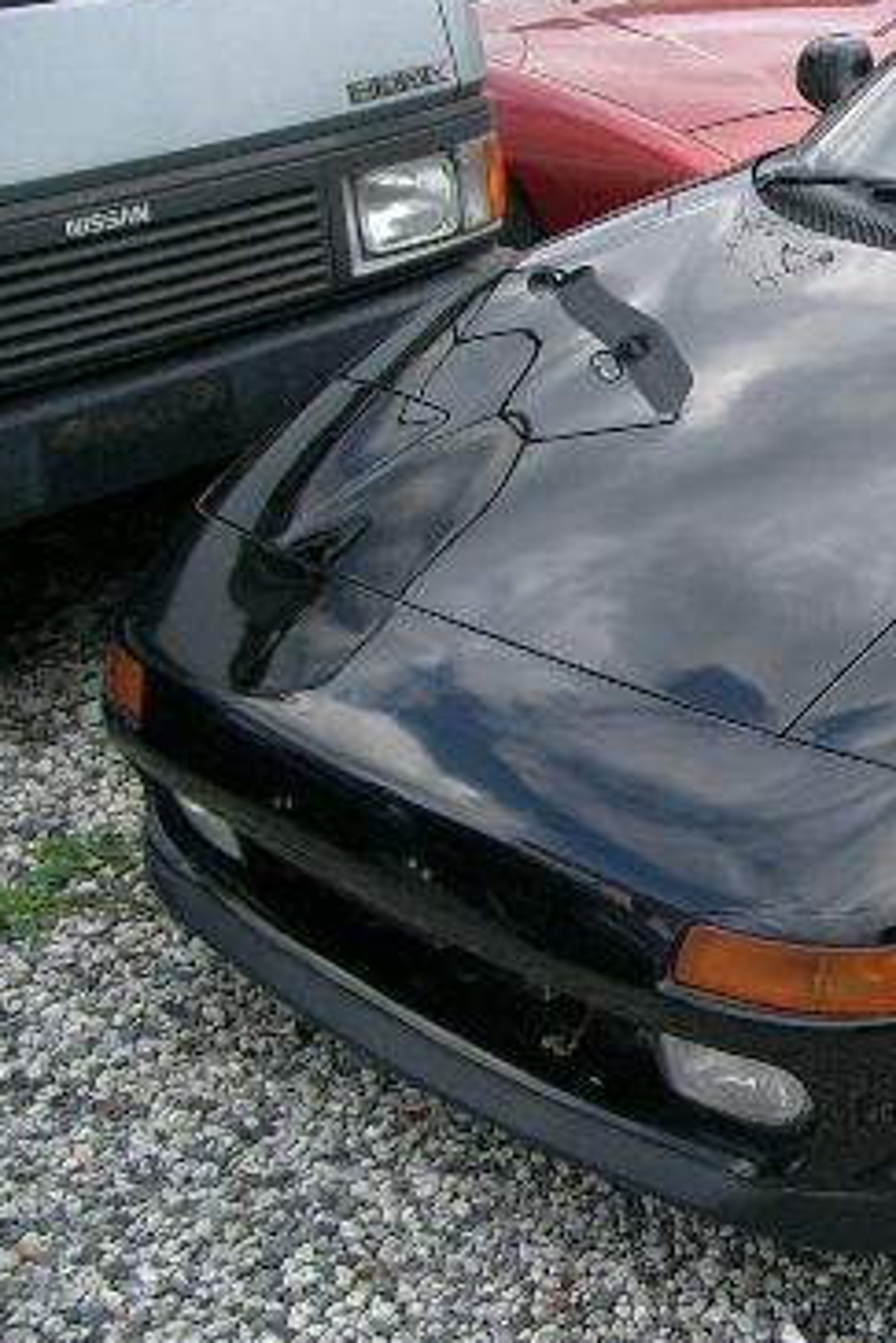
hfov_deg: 19.7
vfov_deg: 31.4
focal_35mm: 64
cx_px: 1136
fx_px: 2387
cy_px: 572
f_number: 2.6
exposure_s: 1/160
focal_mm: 5.8
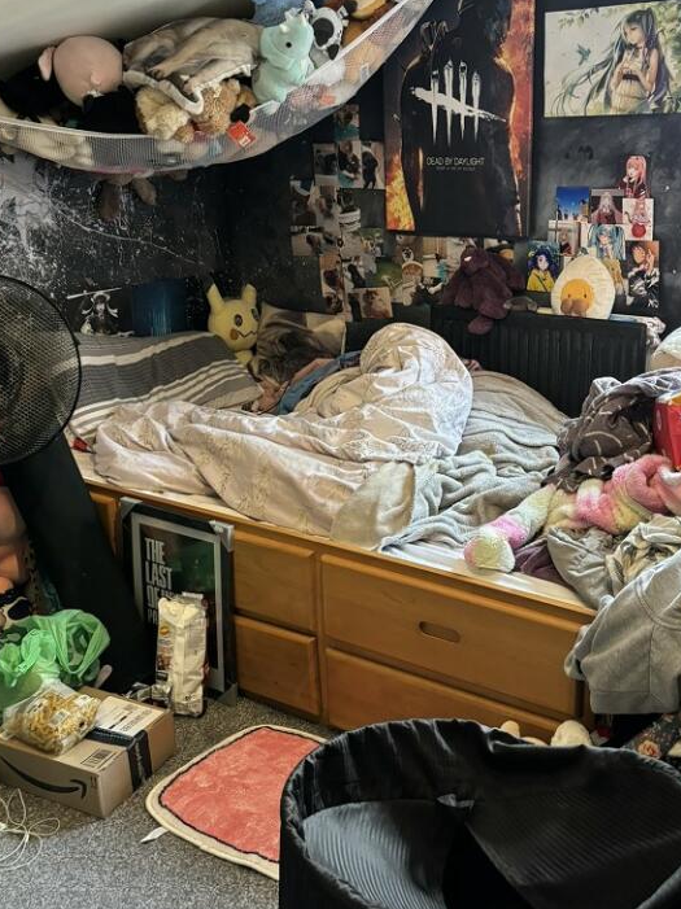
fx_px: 998
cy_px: 381
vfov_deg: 48.8
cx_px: 402
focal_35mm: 38
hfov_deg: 37.6
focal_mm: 5.96
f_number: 1.6
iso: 320
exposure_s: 1/50
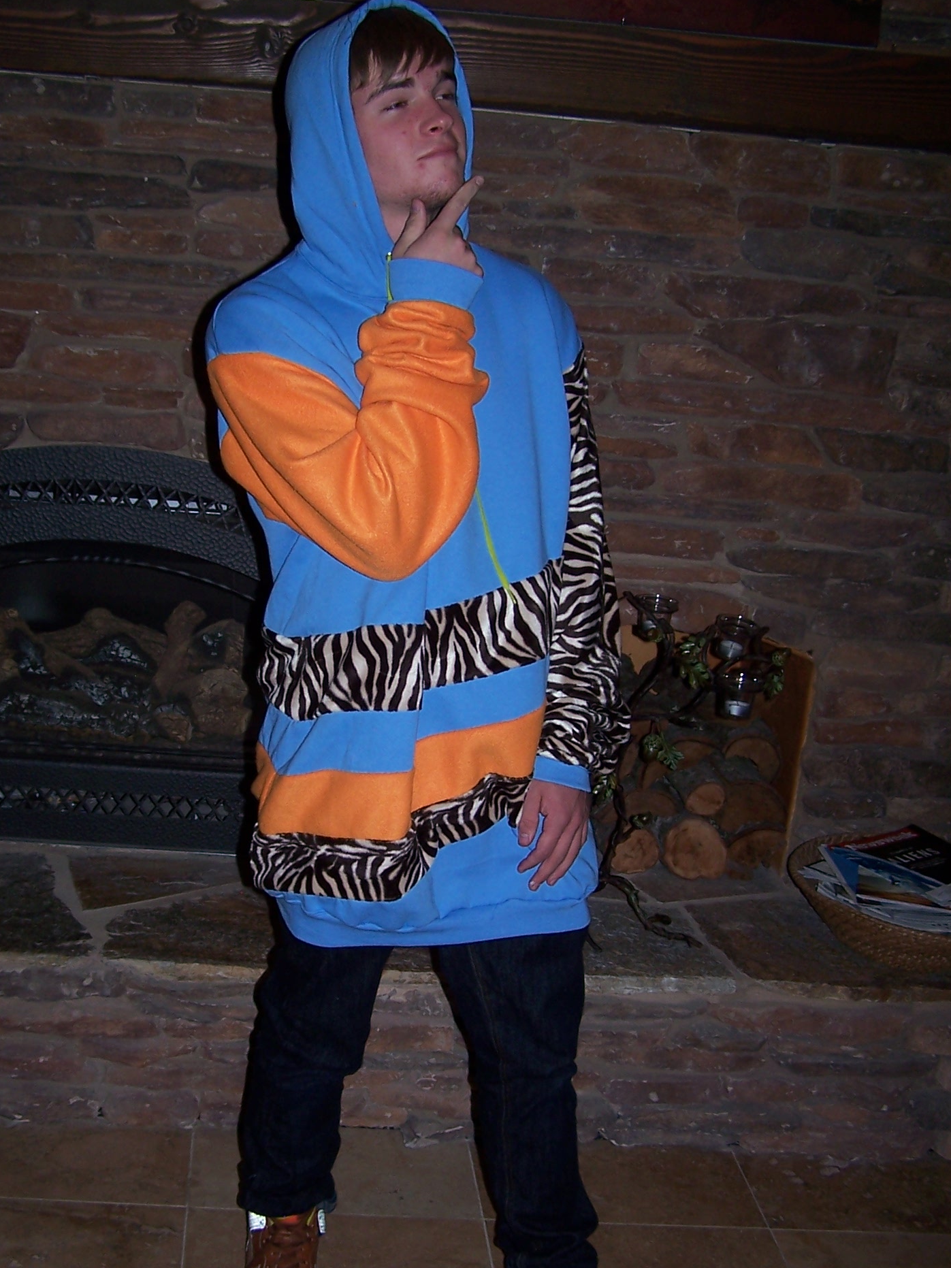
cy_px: 679
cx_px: 377
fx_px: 1722
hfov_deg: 30.8
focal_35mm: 47
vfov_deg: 40.4
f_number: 2.8
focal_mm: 6.3
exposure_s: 1/60
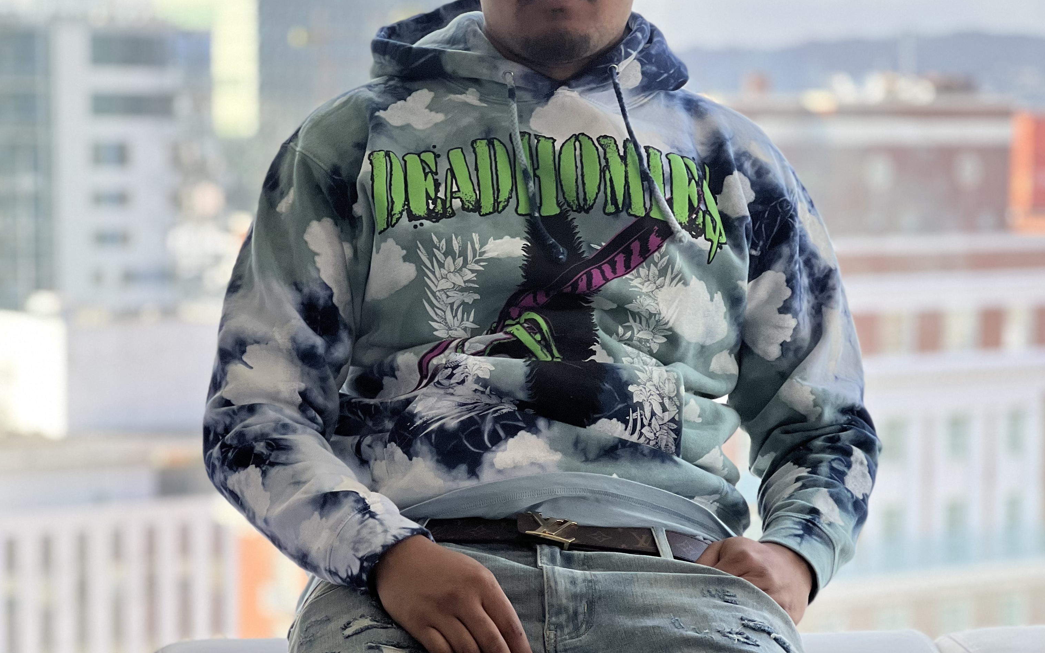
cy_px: 509
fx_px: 3104
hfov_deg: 19.1
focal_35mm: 109
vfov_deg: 12.0
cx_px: 522
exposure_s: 1/113
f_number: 2.8
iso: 125
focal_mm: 9
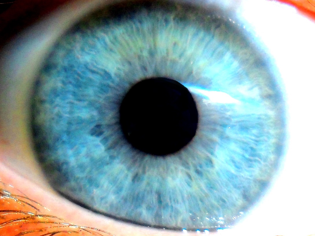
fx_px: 246
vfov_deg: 51.4
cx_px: 158
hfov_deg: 65.3
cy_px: 118
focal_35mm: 27
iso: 100
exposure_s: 1/45
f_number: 8.9
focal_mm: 4.9
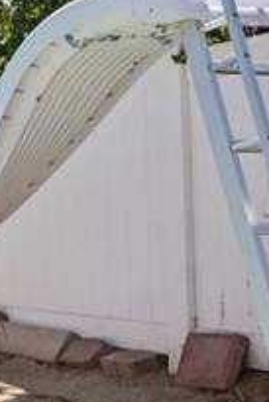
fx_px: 895
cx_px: -575
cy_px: 221
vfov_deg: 25.3
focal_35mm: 80
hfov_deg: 10.6
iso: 400
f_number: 8
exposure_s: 1/2000
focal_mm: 16
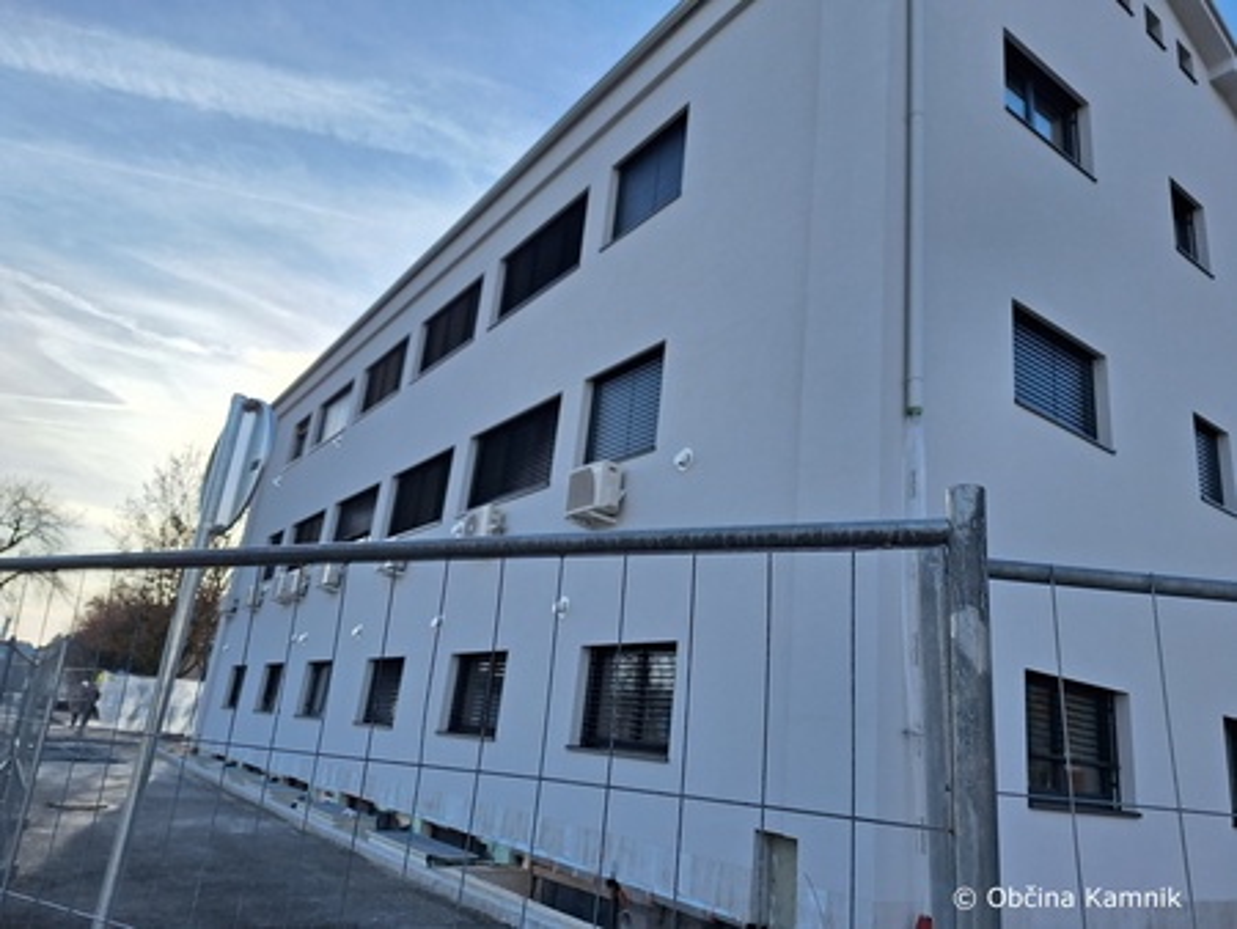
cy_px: 464
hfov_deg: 73.9
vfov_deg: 58.9
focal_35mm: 23
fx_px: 822
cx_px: 618
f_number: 1.8
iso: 40
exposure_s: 1/2439
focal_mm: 5.54
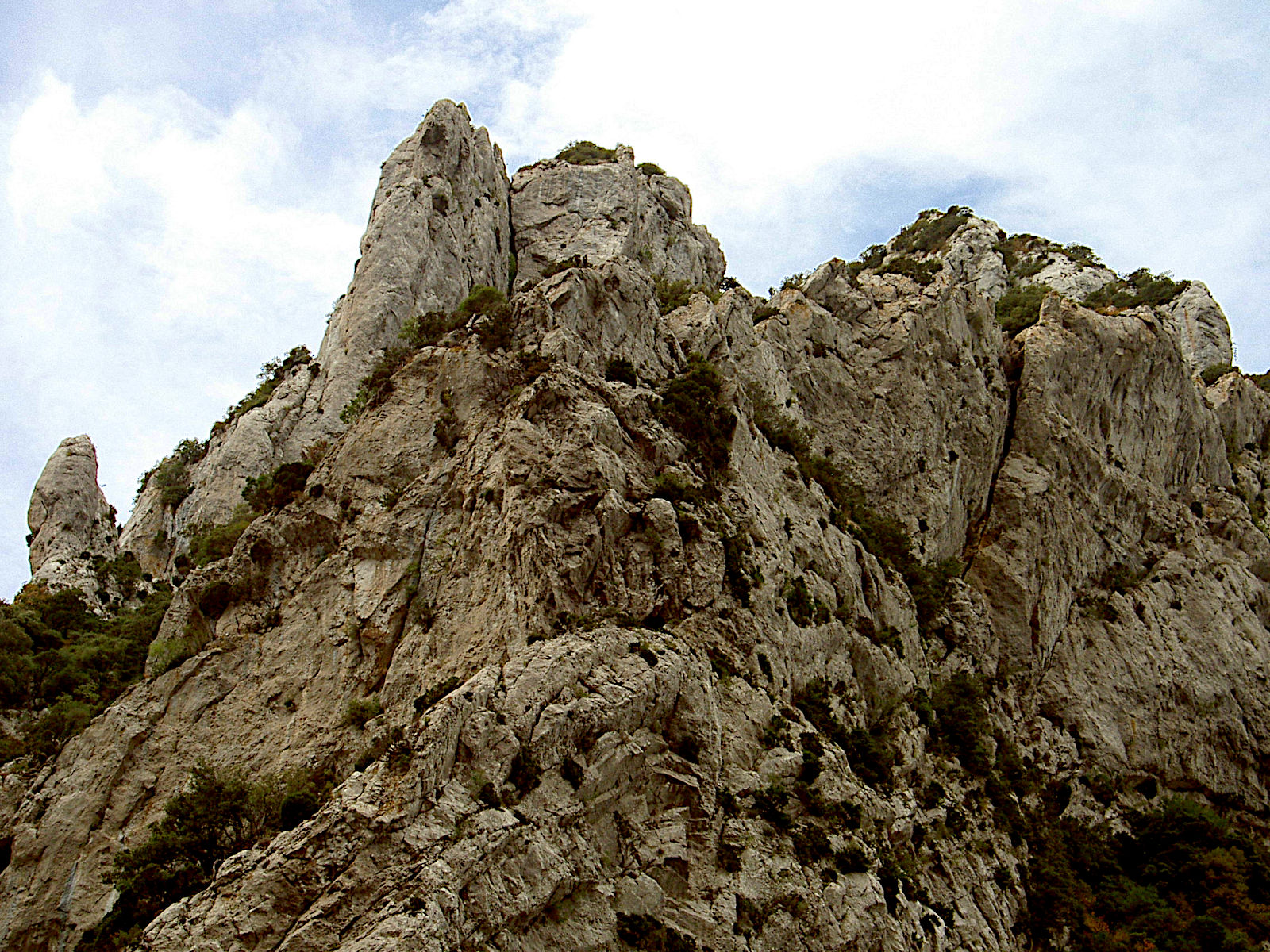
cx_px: 635
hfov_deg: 32.2
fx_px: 2201
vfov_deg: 24.4
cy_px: 476
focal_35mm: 60
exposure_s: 1/200
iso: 100
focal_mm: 9.9
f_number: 6.4
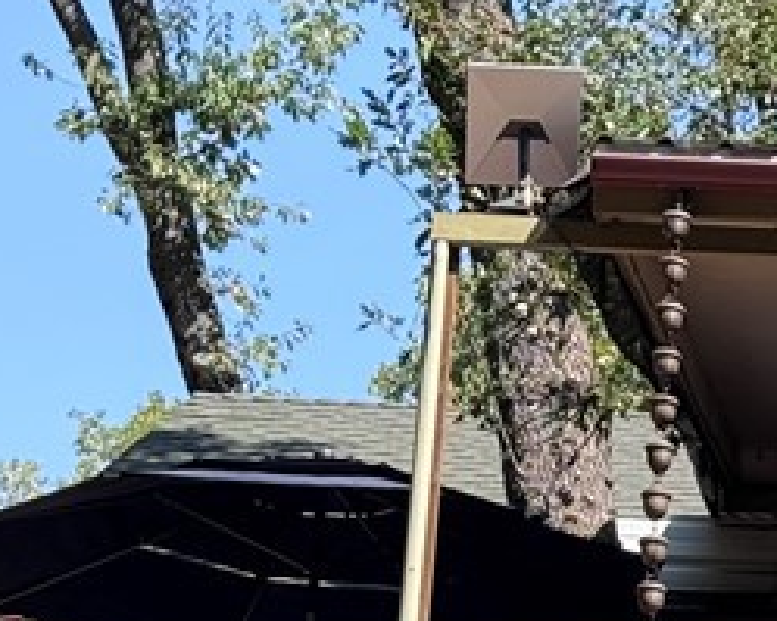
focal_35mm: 193
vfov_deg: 8.0
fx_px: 4437
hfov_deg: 9.5
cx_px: 1376
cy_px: 662
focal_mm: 6.76
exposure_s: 1/1215
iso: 64
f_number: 1.78
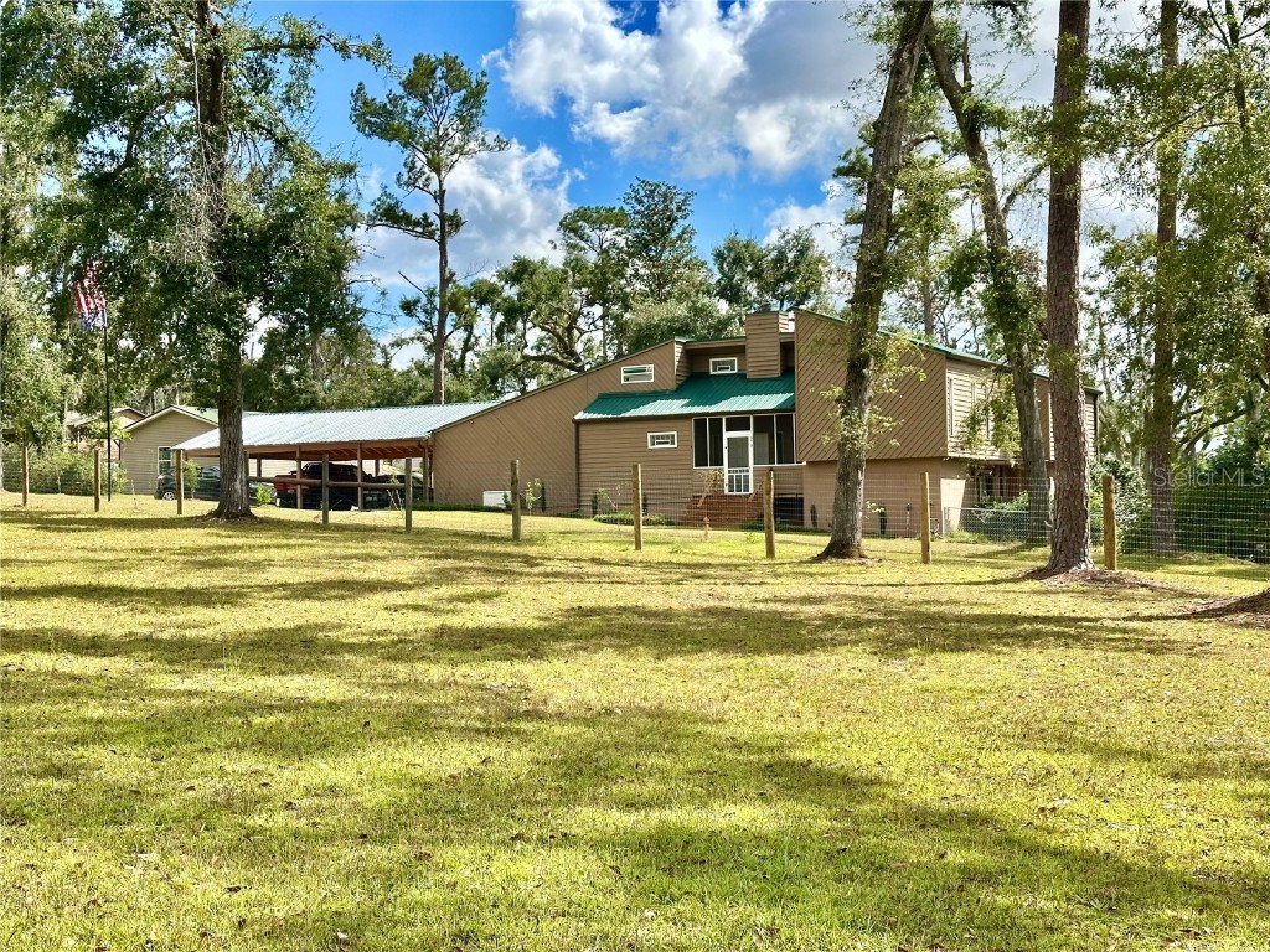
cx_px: 635
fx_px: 1761
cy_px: 476
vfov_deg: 30.3
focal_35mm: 48
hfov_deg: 39.7
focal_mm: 6.86
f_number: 1.78
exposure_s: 1/2532
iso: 64
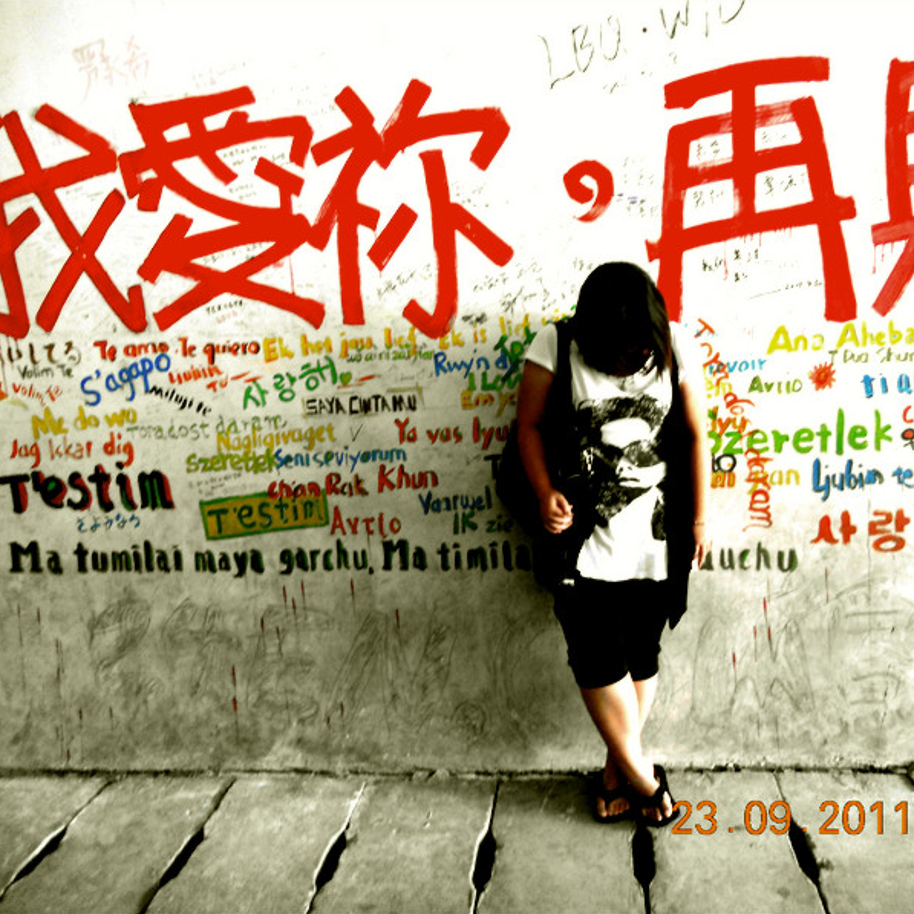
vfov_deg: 51.1
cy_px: 456
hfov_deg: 50.8
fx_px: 956
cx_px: 542
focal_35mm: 32
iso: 400
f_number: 3.2
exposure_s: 1/20
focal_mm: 4.9
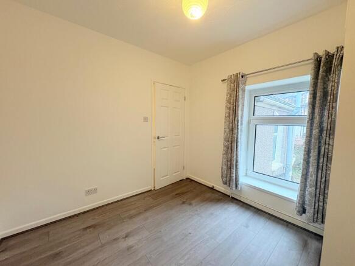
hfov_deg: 102.1
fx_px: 144
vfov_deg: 85.7
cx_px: 178
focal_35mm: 14
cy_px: 133
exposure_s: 1/50
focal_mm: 2.22
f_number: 2.2
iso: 200
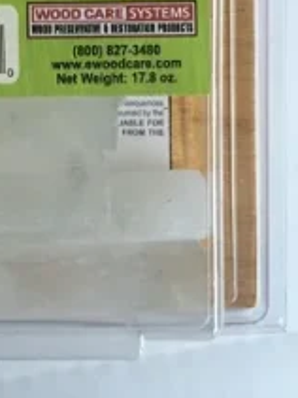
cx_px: 23
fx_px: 655
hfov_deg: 24.8
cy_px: 37
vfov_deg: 32.1
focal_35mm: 57
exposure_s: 1/120
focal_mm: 4.12
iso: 64
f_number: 2.2
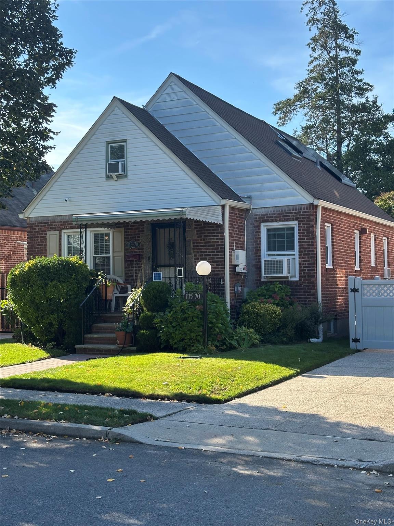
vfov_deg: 39.7
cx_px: 197
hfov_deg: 30.3
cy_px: 263
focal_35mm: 48
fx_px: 728
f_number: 1.78
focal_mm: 6.86
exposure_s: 1/1199
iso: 64
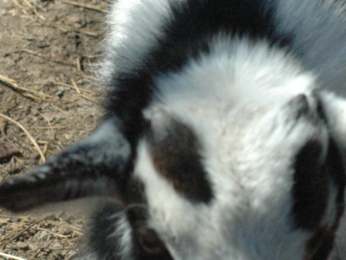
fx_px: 4489
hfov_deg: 4.4
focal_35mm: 449
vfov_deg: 3.3
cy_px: 142
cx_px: 294
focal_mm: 90
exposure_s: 1/1250
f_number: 9
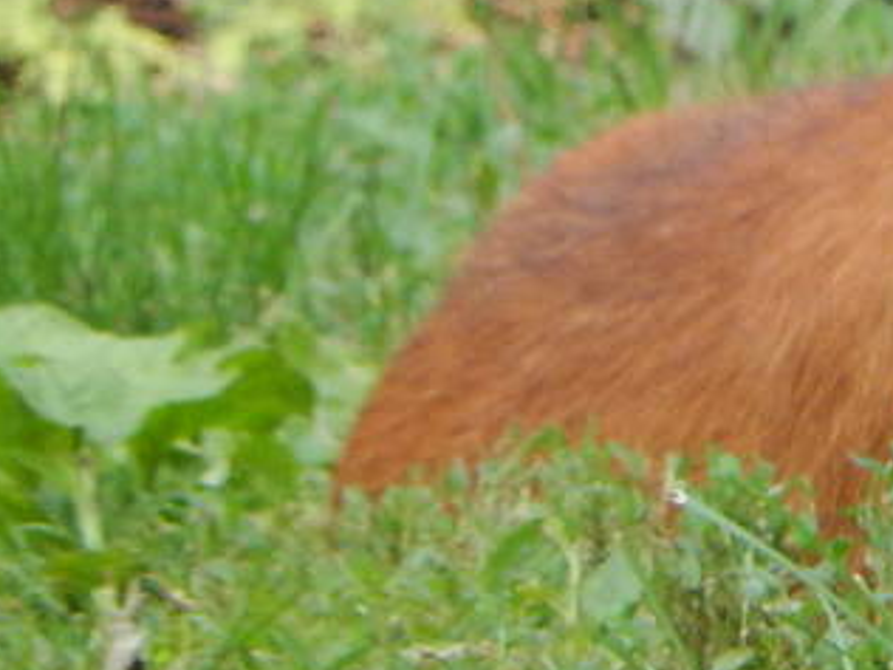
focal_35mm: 1941
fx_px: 50073
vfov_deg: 0.8
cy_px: 51
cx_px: 1469
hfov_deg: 1.0
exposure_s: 1/60
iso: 280
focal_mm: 68.7
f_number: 6.2
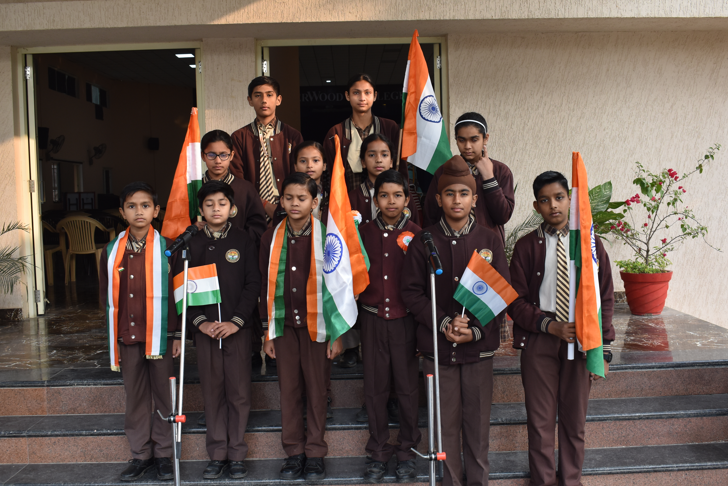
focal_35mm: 39
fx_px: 779
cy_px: 239
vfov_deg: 34.6
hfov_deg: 50.1
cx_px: 363
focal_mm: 25
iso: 400
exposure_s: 1/160
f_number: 6.3
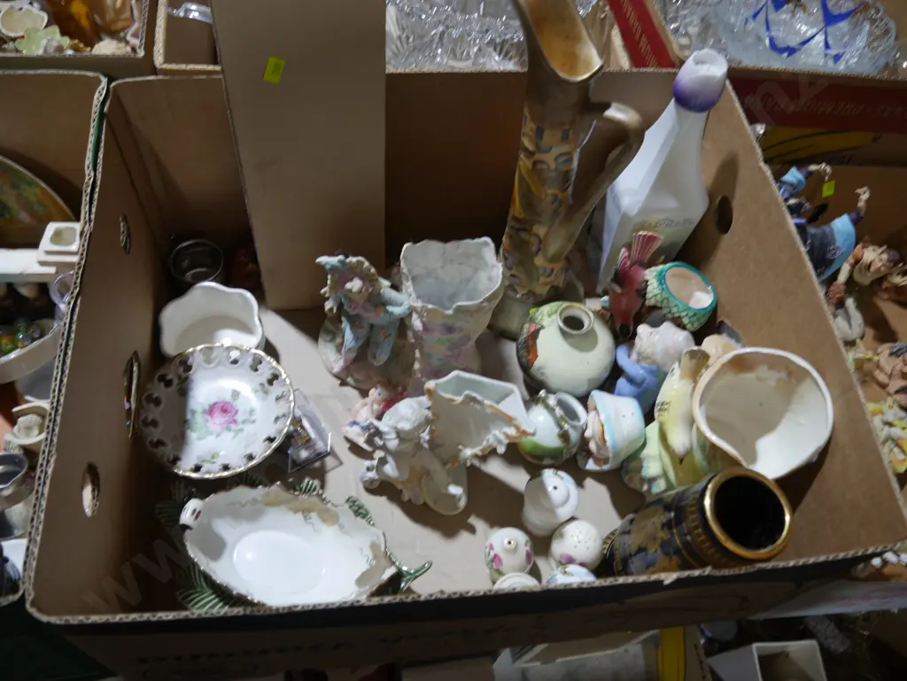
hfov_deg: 63.4
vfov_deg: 49.8
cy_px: 340
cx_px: 454
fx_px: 734
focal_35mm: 28
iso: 200
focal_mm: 14
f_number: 3.5
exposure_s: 1/60
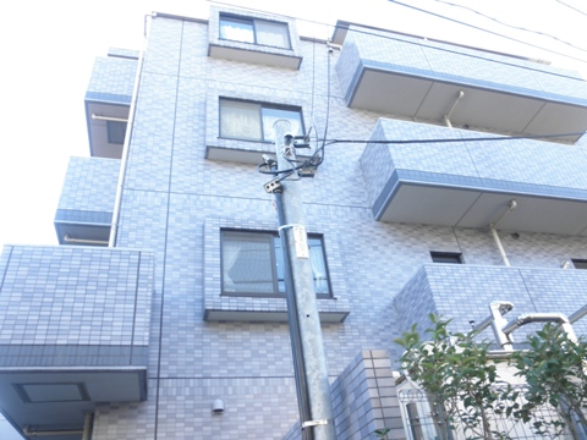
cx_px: 294
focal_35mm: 28
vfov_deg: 49.7
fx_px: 475
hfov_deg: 63.4
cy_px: 220
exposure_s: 1/50
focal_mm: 5
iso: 64
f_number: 3
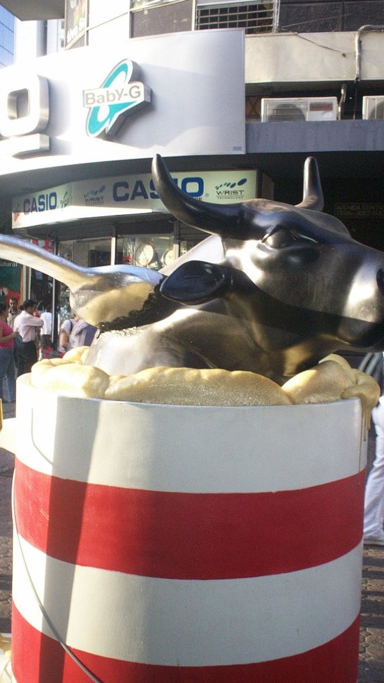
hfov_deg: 28.3
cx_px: 230
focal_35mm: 42
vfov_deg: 48.4
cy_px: 335
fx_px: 760
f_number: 4.5
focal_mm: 6
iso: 140
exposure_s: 1/65.4
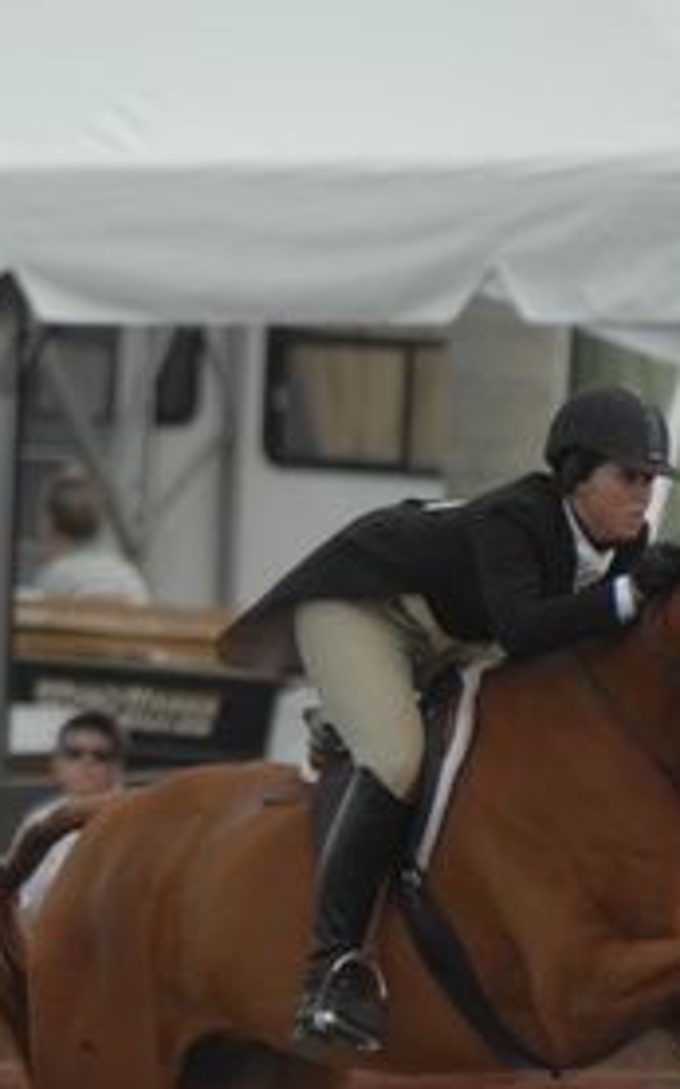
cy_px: 769
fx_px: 52303
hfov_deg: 0.7
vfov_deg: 1.2
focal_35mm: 1763
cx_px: 263
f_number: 6.3
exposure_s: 1/500
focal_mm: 500
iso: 400
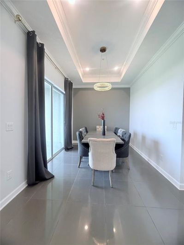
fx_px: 99
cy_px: 122
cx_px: 92
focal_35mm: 14
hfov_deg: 85.7
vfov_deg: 102.1
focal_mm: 2.22
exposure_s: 1/120
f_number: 2.2
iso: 250
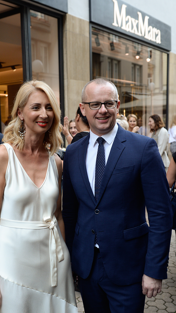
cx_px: 66
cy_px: 175
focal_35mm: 43
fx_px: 357
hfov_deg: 27.6
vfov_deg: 47.3
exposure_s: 1/160
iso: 800
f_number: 4.5
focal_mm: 32
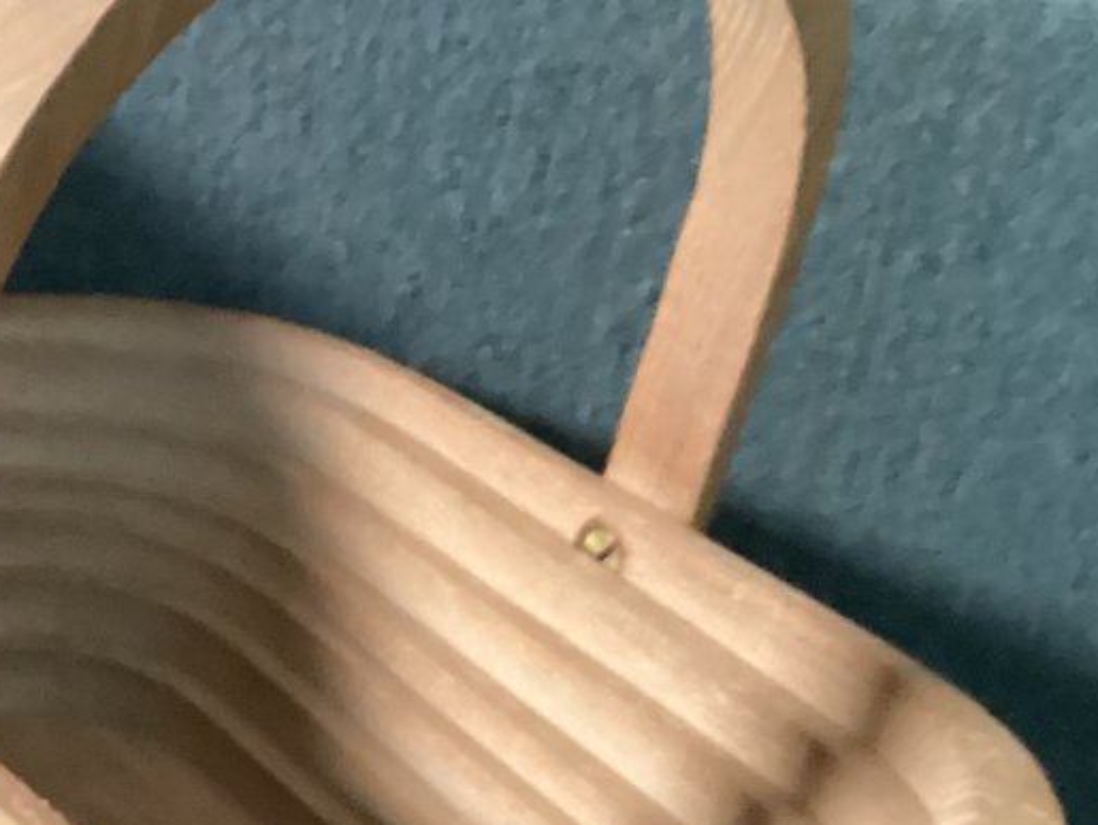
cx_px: 82
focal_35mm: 91
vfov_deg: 15.9
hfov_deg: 21.0
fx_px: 2888
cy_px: 835
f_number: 2.4
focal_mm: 3.3
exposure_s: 1/30
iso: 640
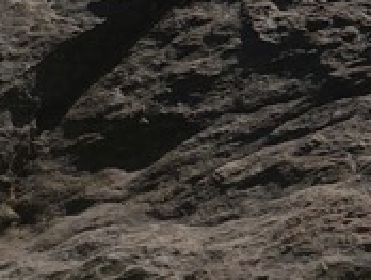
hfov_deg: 9.1
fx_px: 1975
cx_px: 1019
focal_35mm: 184
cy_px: -706
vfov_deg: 6.8
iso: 100
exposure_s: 1/5462
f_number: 1.89
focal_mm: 5.43
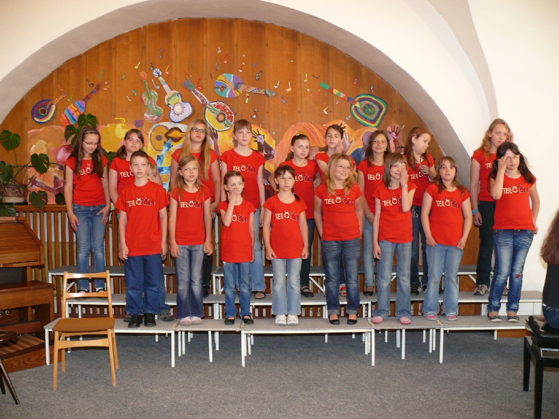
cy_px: 210
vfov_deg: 40.7
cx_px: 280
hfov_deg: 52.6
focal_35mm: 35
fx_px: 565
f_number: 2.8
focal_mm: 7.4
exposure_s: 1/30
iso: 200
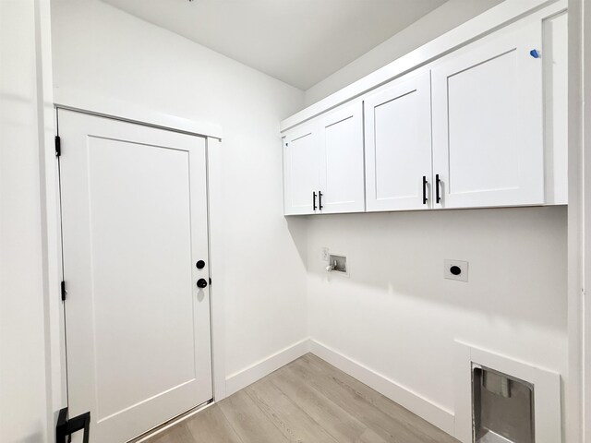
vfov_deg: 85.7
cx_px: 296
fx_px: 239
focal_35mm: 14
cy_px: 222
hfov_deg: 102.1
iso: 320
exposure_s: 1/120
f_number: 2.2
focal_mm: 2.22
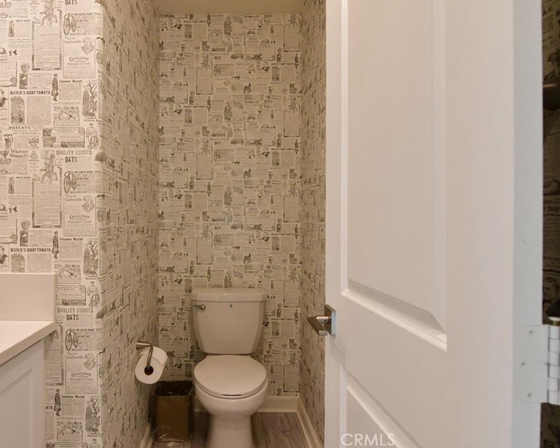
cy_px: 222
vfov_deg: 58.8
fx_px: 398
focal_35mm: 24
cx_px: 221
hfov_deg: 69.5
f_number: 9
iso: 1000
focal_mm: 14
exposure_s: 1/50
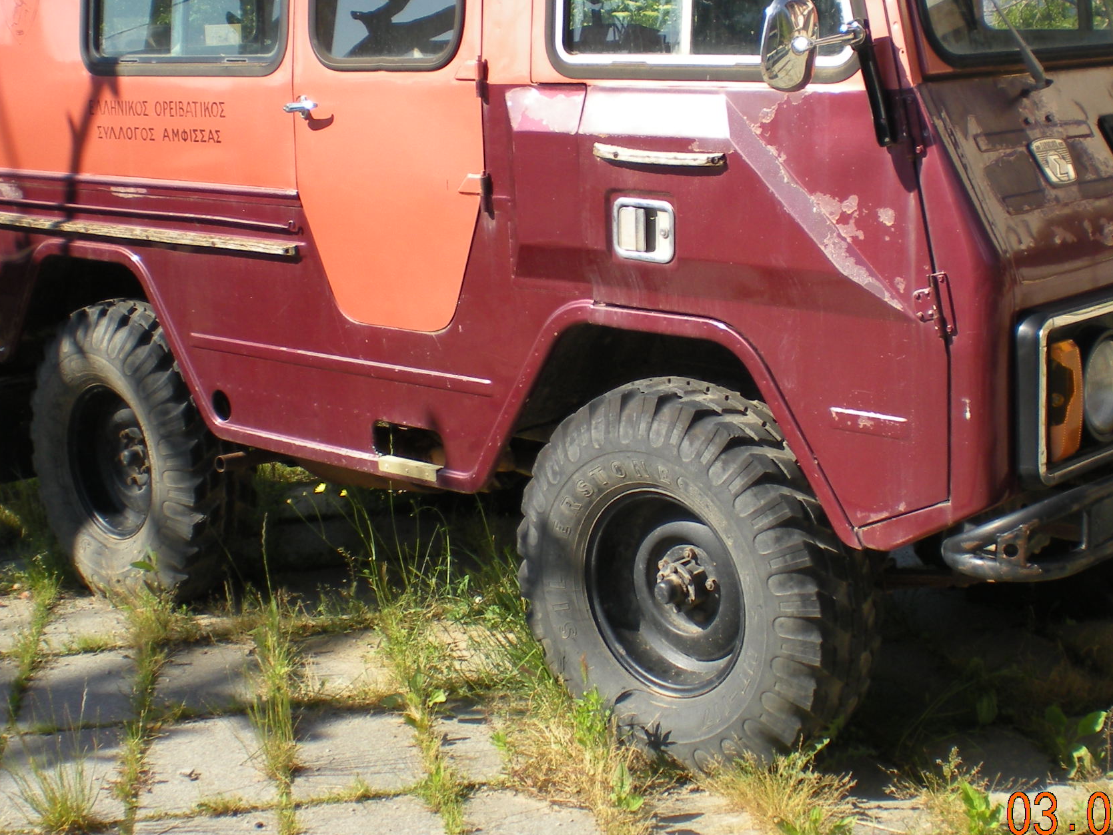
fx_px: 1897
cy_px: 301
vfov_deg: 24.7
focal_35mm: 59
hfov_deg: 32.6
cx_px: 674
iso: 64
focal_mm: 6.3
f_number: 4.6
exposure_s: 1/235
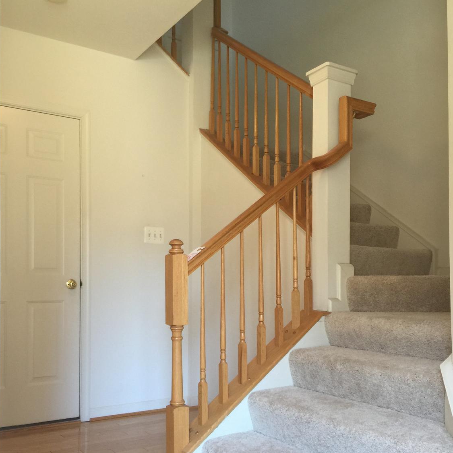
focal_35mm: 35
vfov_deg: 46.8
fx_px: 518
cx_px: 222
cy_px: 283
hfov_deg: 47.2
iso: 40
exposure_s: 1/30
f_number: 2.2
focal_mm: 4.15
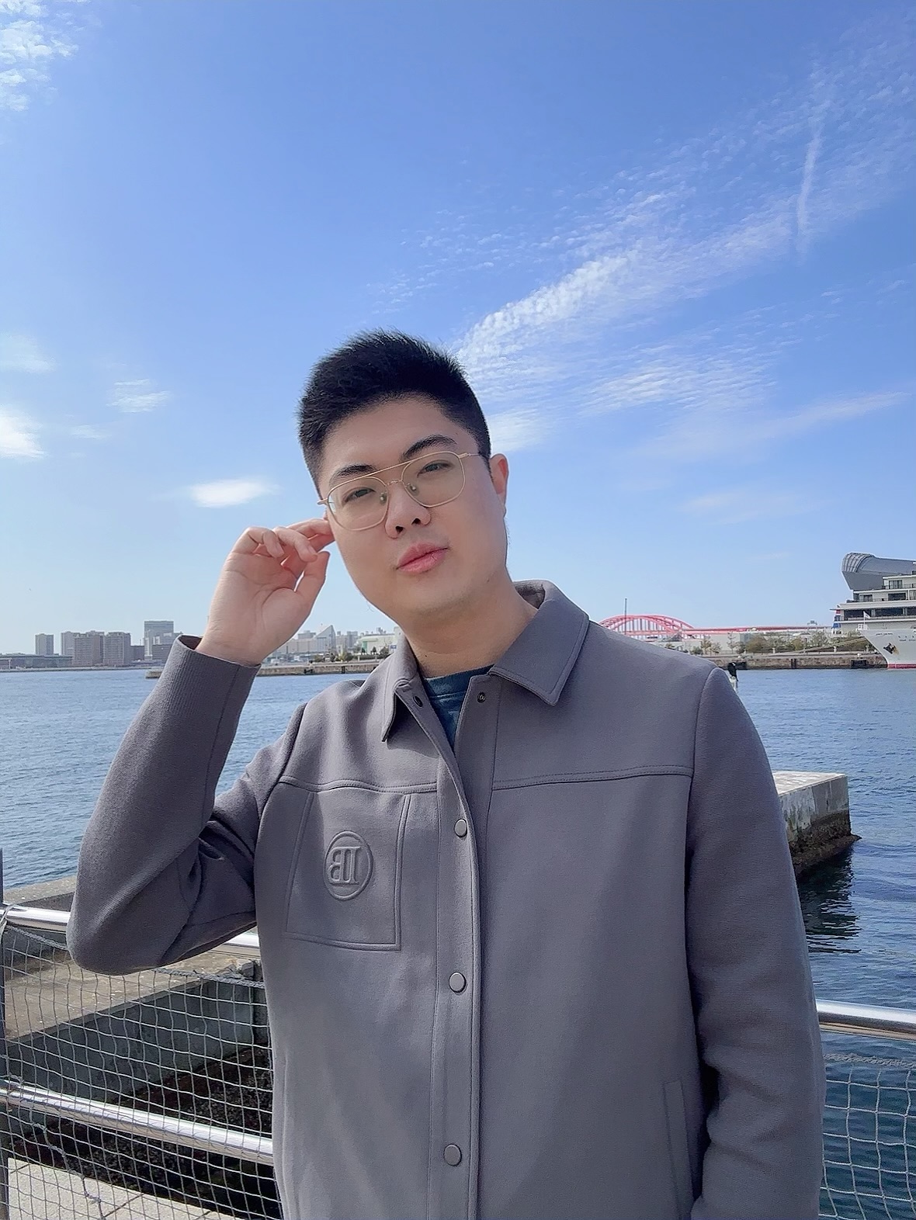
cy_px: 610
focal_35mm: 30
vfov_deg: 59.9
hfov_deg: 46.8
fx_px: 1058
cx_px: 458
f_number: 1.9
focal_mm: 2.69
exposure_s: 1/2342
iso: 25
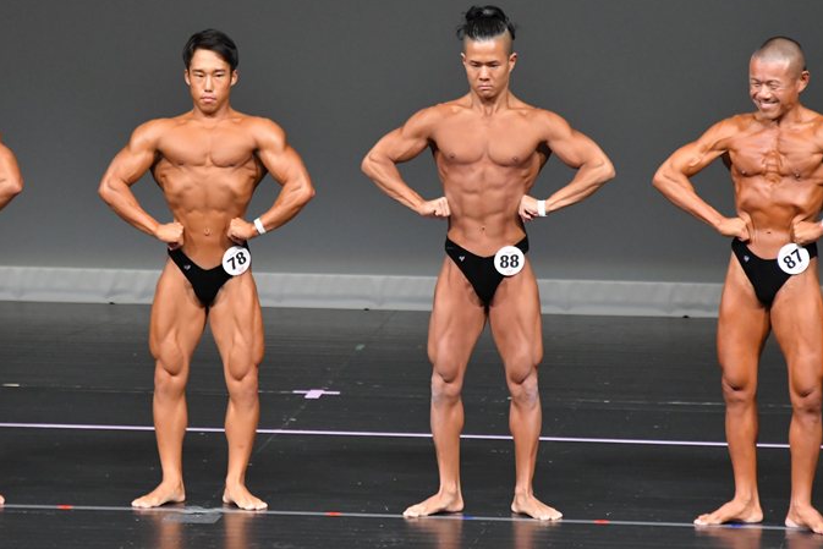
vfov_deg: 3.5
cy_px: 287
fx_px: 9077
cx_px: 393
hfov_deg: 5.2
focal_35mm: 397
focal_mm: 230
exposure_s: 1/400
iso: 5000
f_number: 5.6
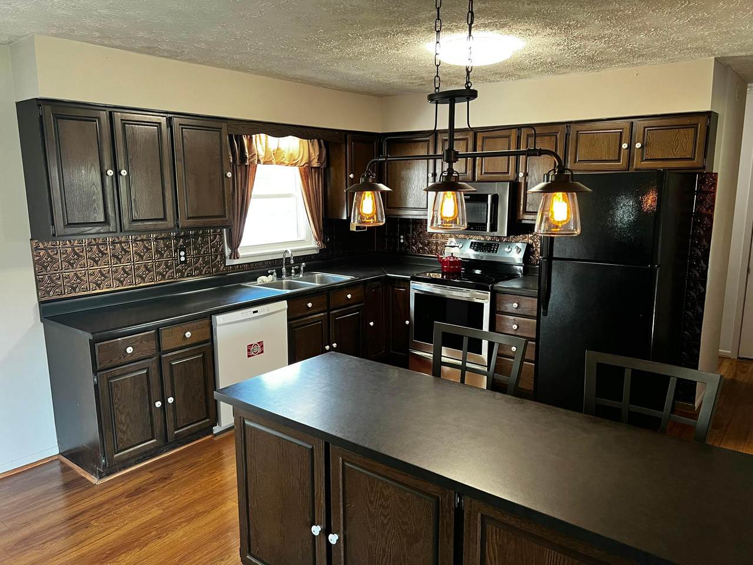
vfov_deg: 53.1
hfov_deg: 67.3
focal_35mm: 26
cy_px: 282
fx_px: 566
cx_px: 376
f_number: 1.5
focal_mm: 5.7
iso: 200
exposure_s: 1/60
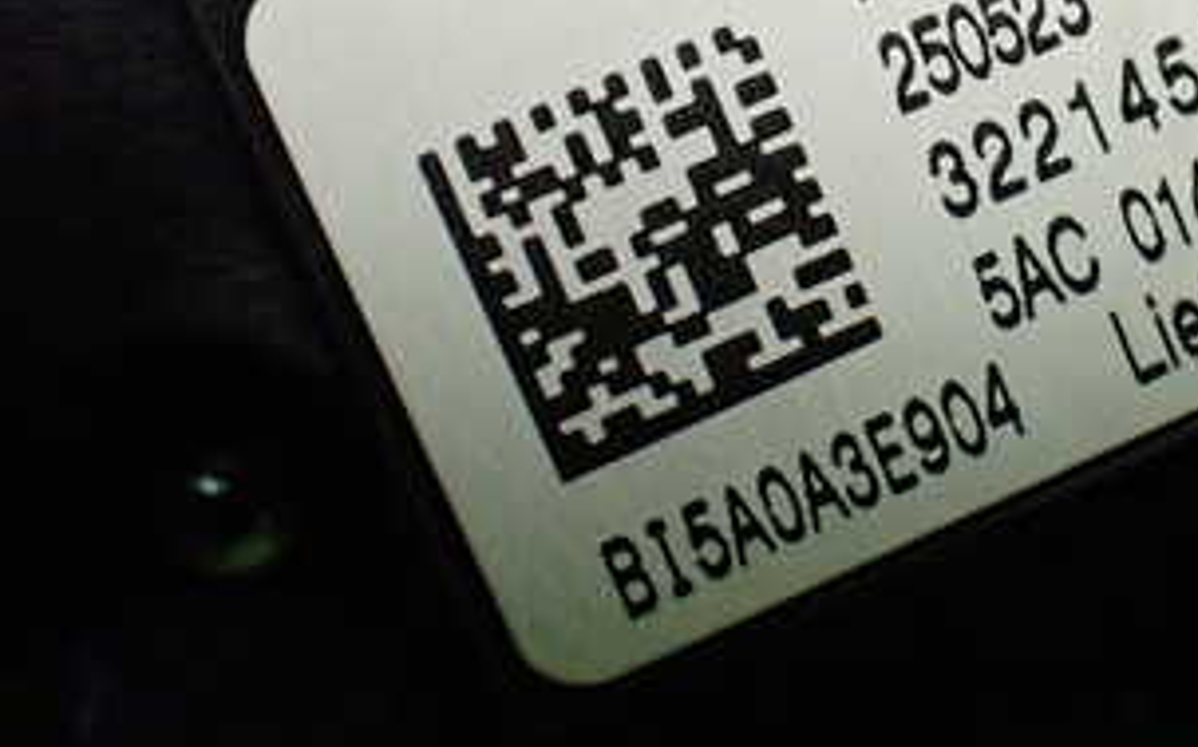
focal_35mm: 63
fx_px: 2056
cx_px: 992
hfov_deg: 31.5
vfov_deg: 20.4
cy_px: 158
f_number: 2.3
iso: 500
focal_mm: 5.4
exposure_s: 1/125
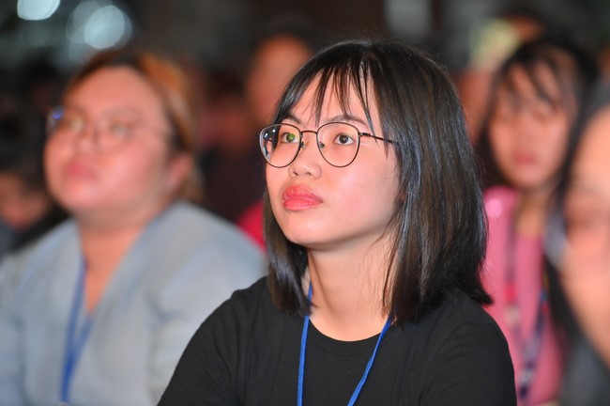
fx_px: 3385
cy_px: 203
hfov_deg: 10.3
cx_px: 305
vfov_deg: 6.9
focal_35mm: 200
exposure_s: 1/160
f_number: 4
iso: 2000
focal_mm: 200
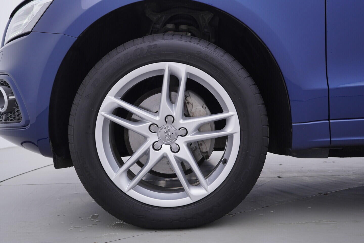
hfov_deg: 53.1
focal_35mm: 36
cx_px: 182
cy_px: 122
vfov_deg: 36.9
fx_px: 364
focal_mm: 24
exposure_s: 1/60
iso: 125
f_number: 3.5
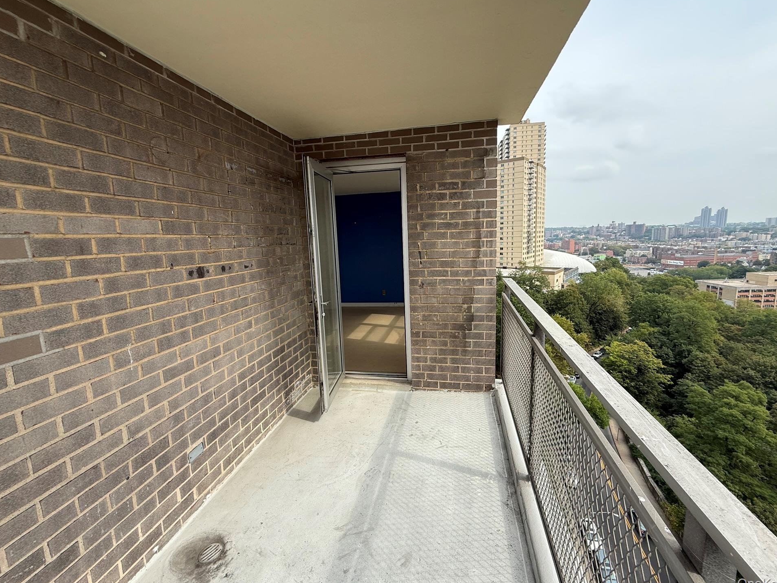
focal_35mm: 15
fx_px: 337
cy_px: 281
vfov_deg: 81.7
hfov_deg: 98.1
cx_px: 404
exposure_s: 1/574
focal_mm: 2.22
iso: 50
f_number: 2.2
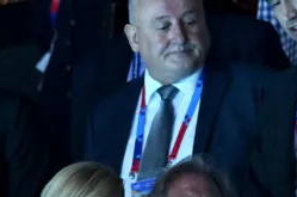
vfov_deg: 1.1
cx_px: 160
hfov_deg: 1.7
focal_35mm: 1223
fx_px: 10070
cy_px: 293
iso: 4000
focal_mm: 400
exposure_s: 1/160
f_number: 4
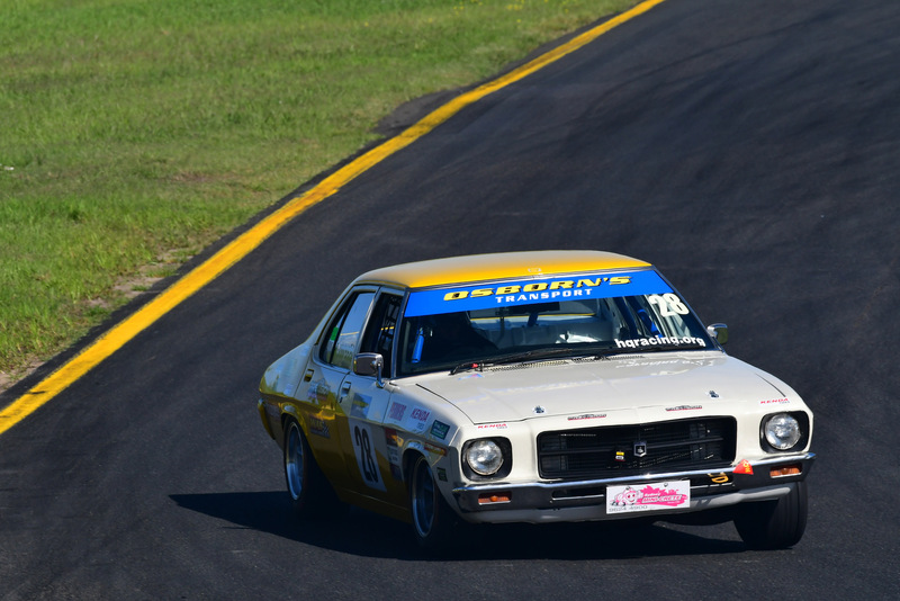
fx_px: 13879
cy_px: 300
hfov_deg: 3.7
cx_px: 450
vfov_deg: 2.5
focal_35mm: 555
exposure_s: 1/640
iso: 400
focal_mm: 370
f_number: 13
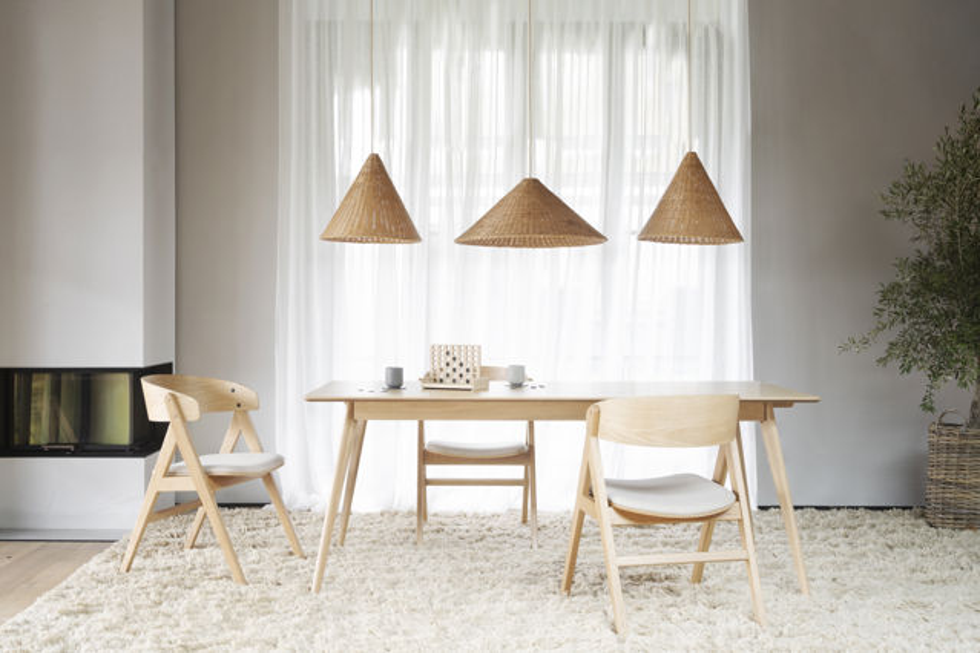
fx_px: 1089
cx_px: 490
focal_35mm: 40
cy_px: 326
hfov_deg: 48.5
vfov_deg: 33.4
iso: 160
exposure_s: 1/2
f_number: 4
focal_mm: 40
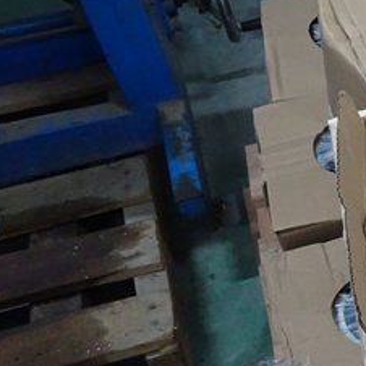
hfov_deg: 19.3
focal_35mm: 75
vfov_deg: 23.0
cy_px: 215
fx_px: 897
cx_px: 591
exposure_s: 1/30
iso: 800
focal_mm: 4.1
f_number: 3.5
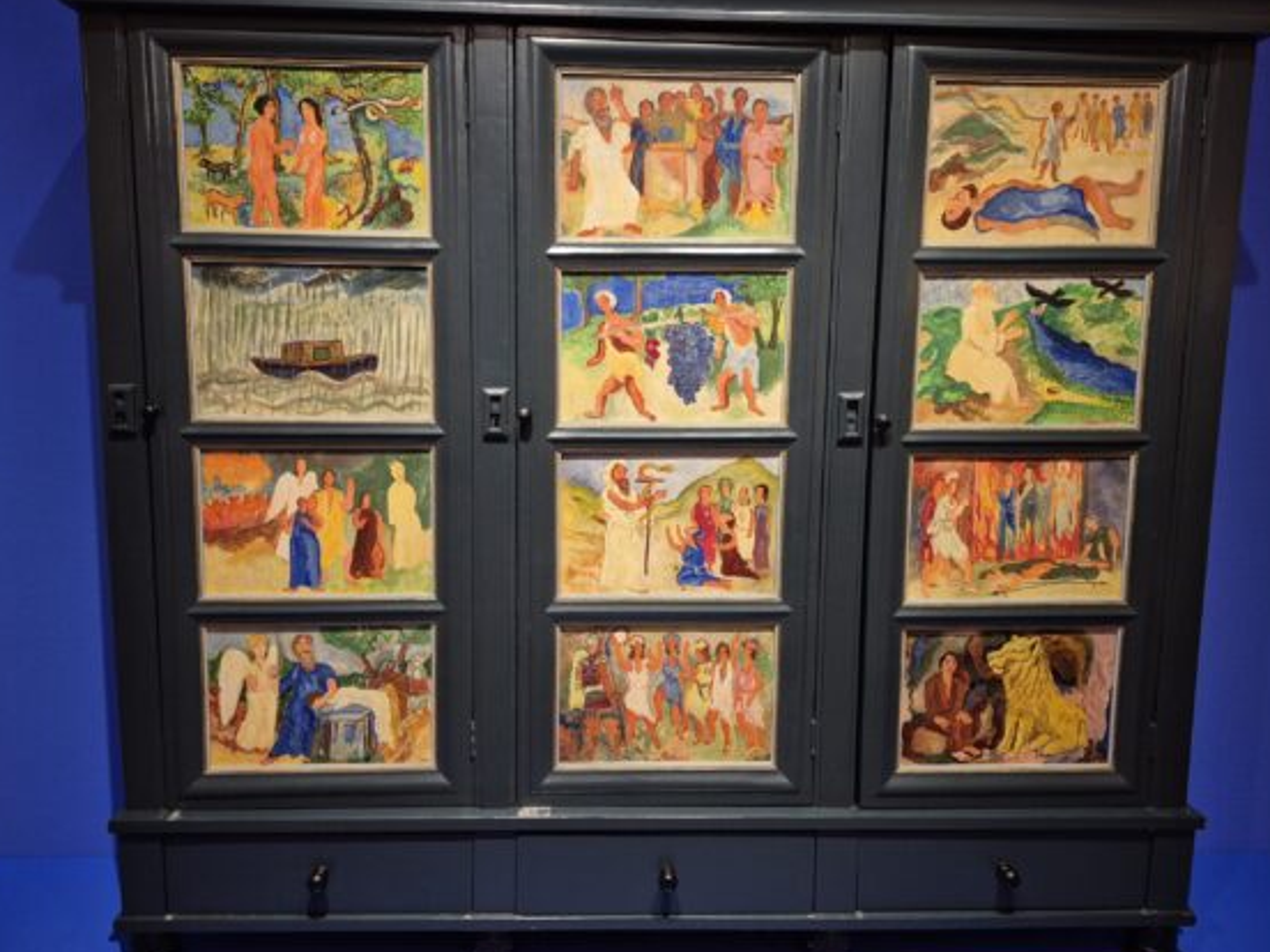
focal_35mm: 25
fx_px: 917
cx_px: 633
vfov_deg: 54.9
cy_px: 453
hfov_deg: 69.4
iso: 500
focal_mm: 5.4
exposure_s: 1/32
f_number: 1.8
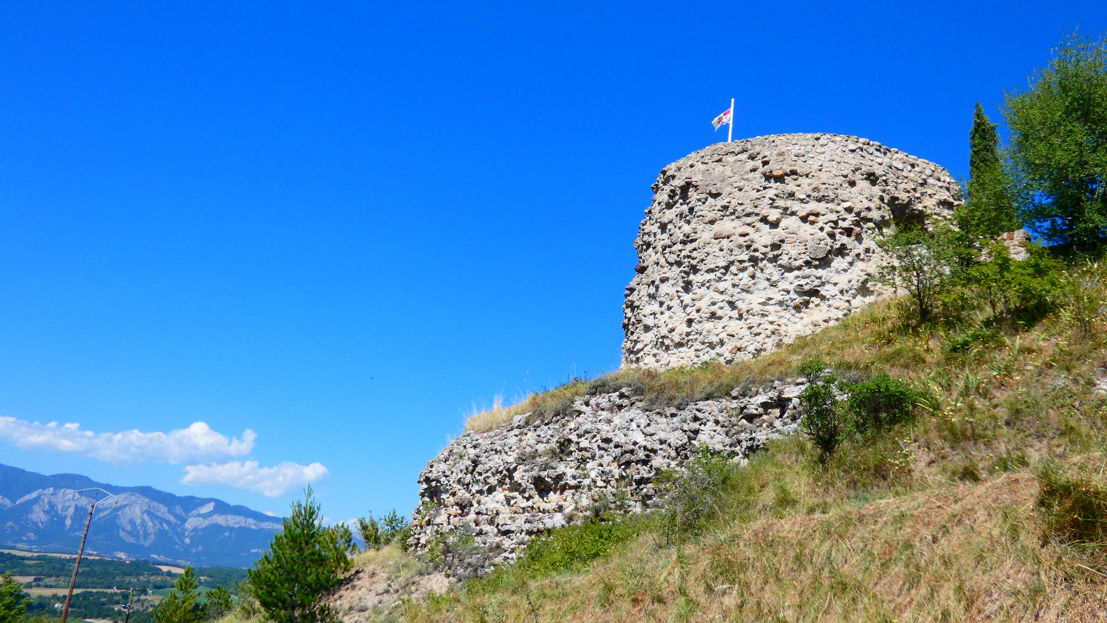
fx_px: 998
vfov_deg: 34.6
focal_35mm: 34
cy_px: 275
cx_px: 552
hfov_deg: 58.0
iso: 80
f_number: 4.5
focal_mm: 5.5
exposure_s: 1/640
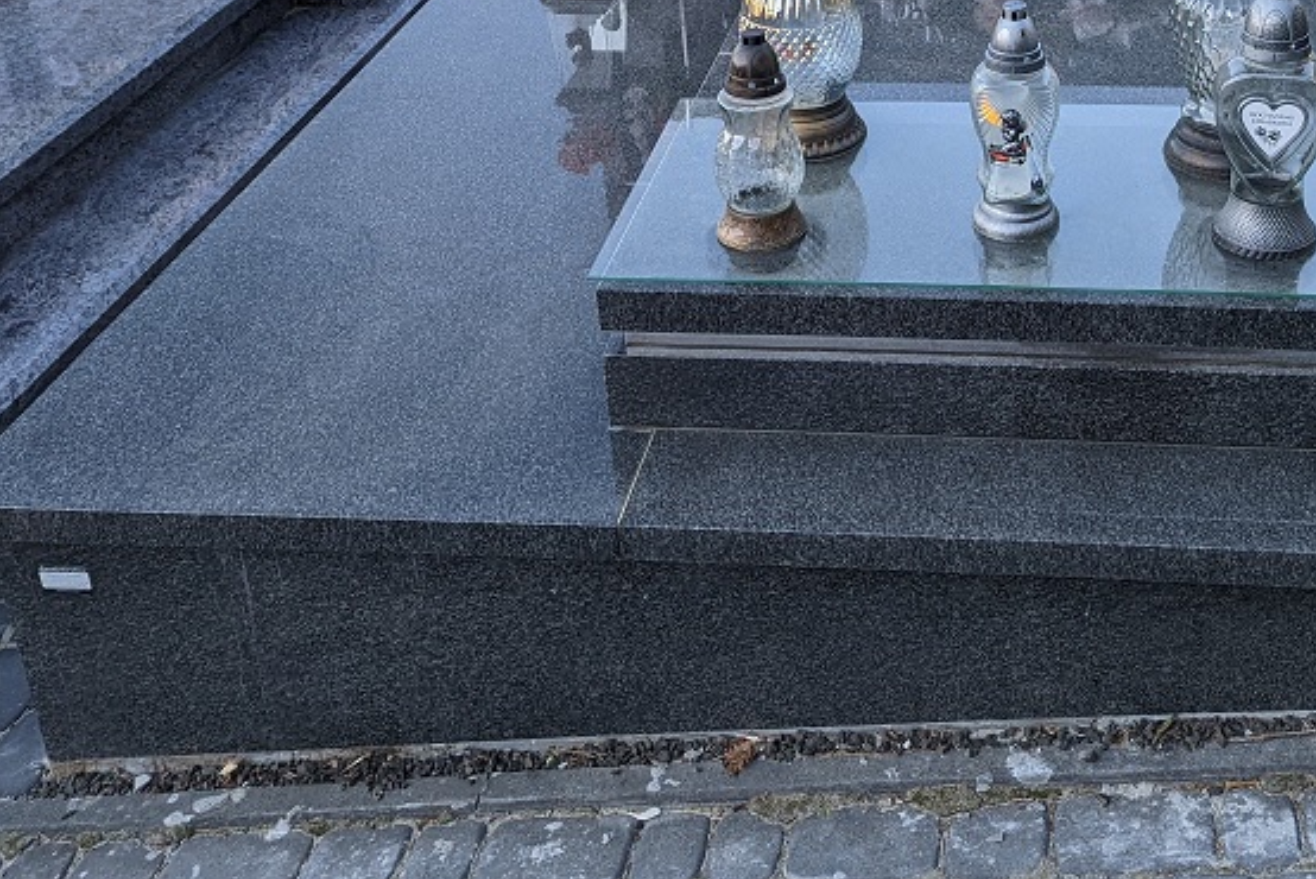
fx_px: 1682
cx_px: 941
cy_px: 5
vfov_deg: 27.6
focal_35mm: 46
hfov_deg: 41.8
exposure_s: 1/413
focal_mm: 6.81
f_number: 1.85
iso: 35
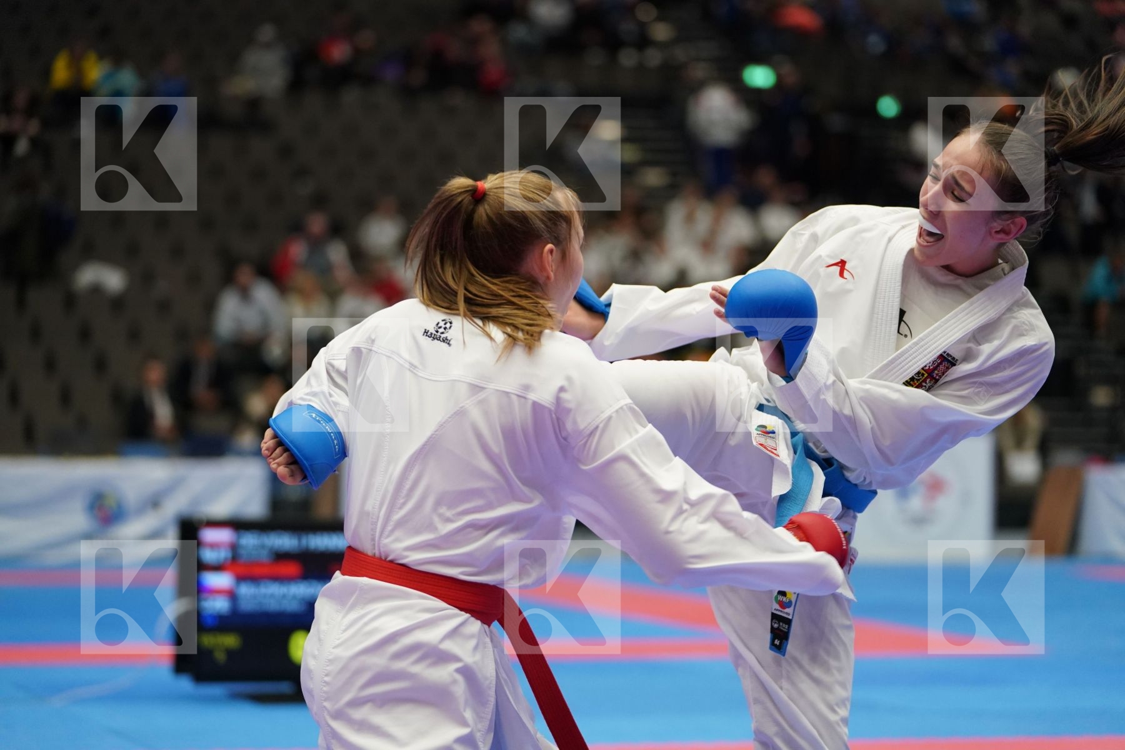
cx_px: 562
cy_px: 375
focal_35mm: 108
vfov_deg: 12.7
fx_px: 3375
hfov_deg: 18.9
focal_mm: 108
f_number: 2.8
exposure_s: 1/1000
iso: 2500
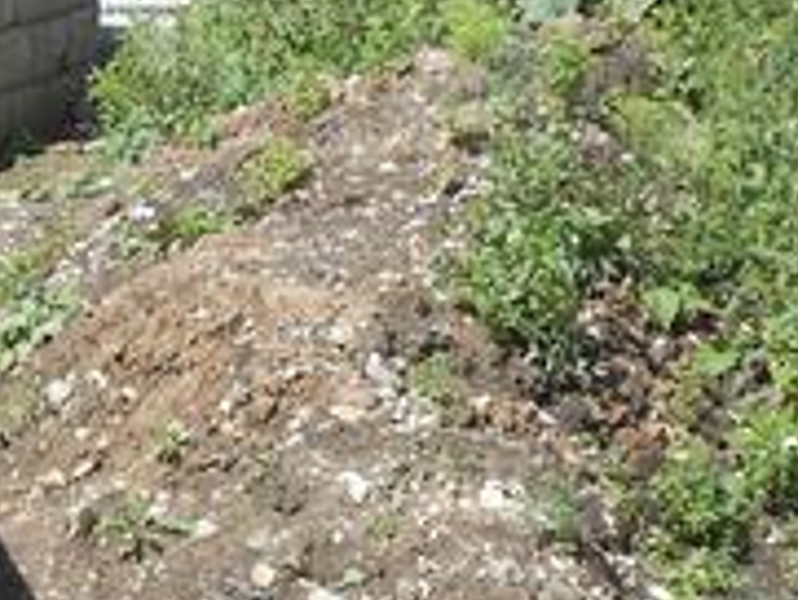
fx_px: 2768
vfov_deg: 12.3
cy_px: 516
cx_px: -362
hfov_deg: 15.3
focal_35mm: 120
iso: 80
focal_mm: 6
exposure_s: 1/500
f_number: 3.9
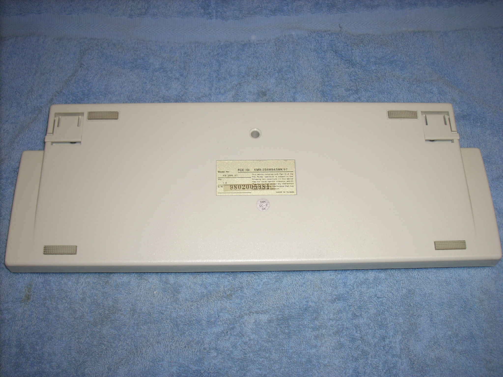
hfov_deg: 50.1
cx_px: 252
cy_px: 188
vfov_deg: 38.7
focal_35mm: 37
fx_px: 538
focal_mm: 6.2
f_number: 2.8
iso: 64
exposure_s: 1/30
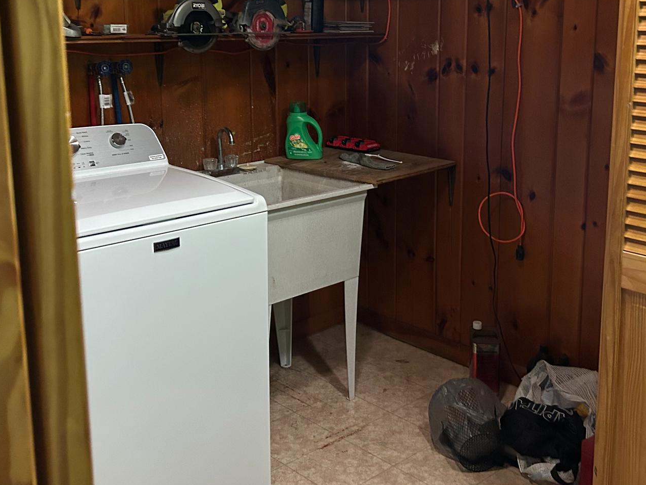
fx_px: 784
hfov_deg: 44.8
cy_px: 140
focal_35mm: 42
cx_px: 345
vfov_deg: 33.9
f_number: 1.5
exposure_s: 1/30
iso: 500
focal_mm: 5.7
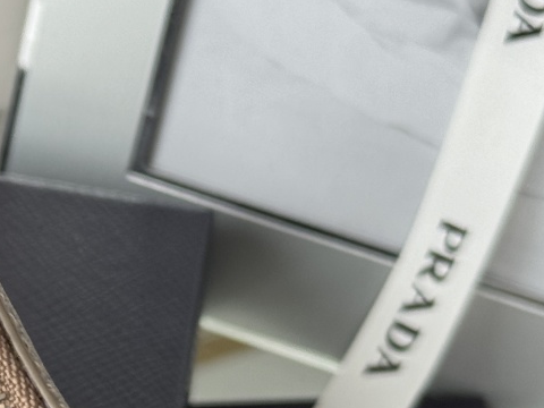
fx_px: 2263
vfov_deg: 10.3
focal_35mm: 144
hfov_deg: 13.2
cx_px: -161
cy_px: 256
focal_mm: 6.76
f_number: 1.78
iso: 100
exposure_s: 1/121
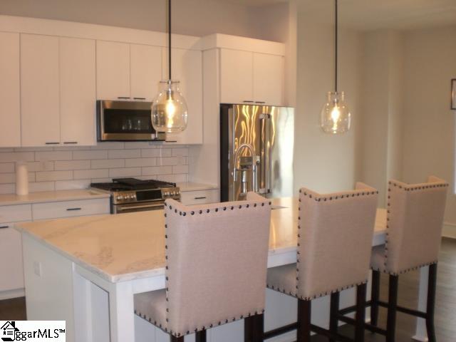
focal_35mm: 38
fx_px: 501
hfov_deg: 49.0
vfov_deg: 37.7
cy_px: 171
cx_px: 228
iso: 200
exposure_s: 1/100
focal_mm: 6.3
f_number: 3.1
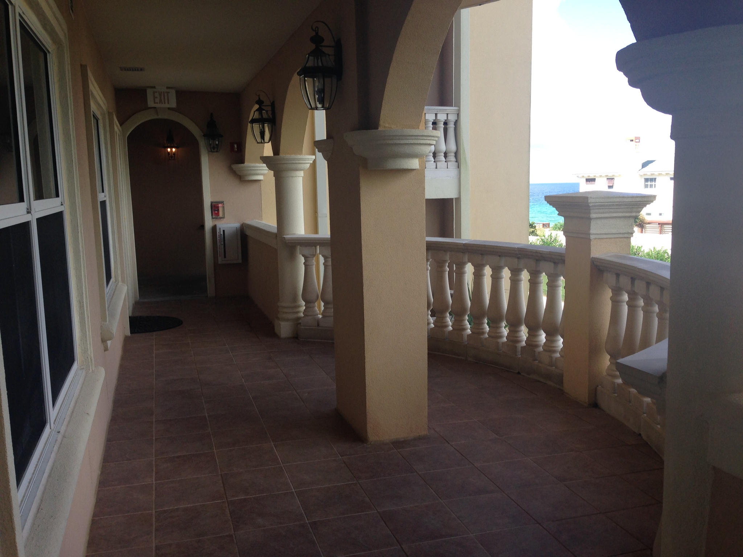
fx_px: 708
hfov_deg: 55.4
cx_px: 372
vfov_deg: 42.9
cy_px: 278
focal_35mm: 33
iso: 50
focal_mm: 4.12
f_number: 2.4
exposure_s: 1/414
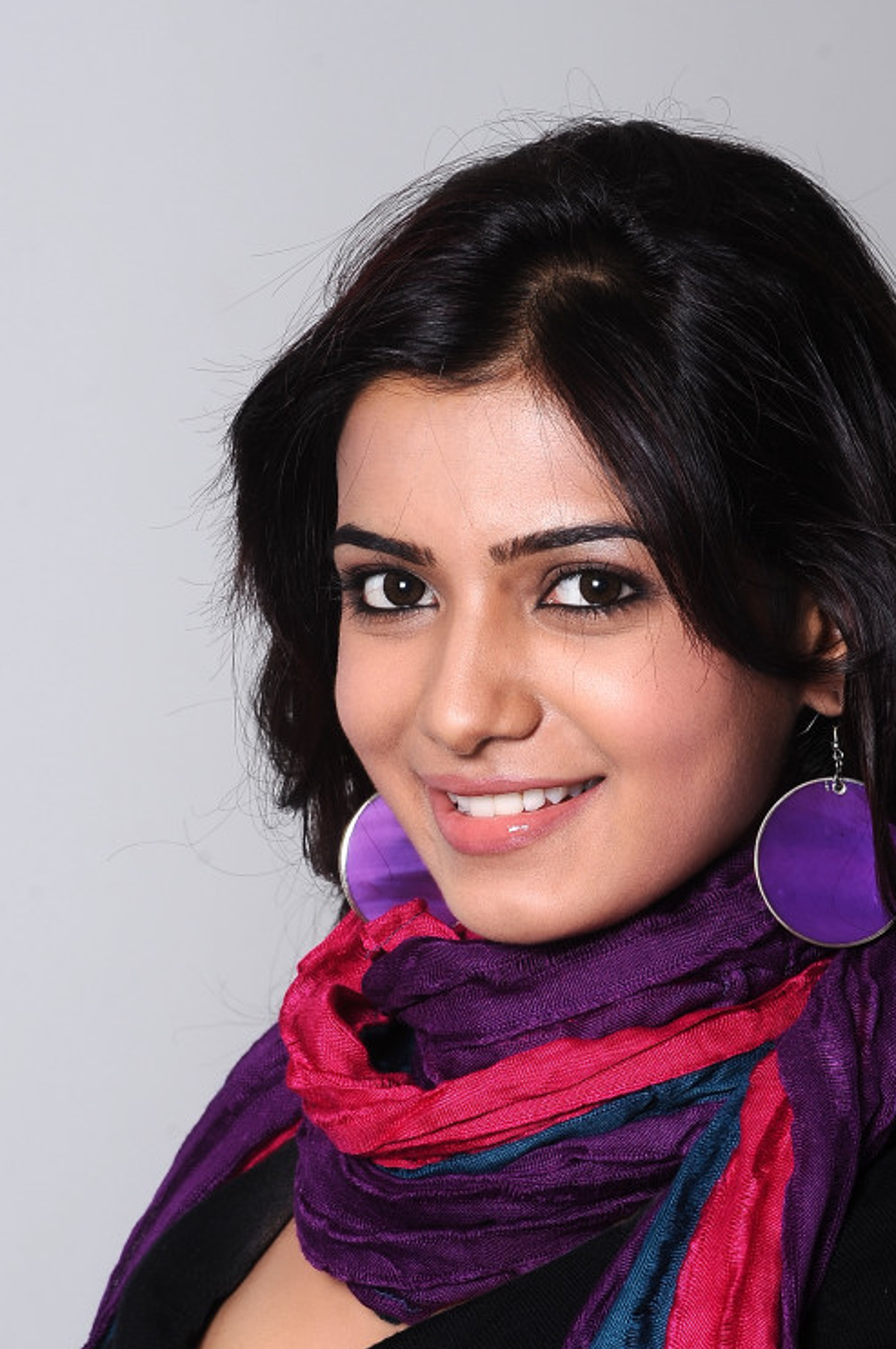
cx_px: 557
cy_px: 925
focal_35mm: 138
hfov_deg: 9.9
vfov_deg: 14.8
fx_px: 5164
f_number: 11
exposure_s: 1/200
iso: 200
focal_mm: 100
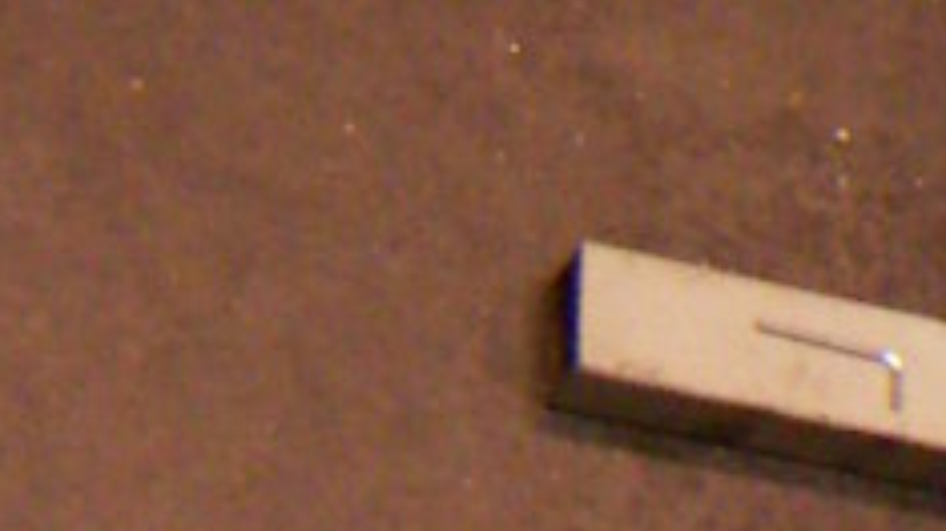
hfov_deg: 9.9
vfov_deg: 5.5
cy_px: -712
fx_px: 5366
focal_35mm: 214
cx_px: 1083
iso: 200
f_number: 2.8
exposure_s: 1/50
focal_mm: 4.7
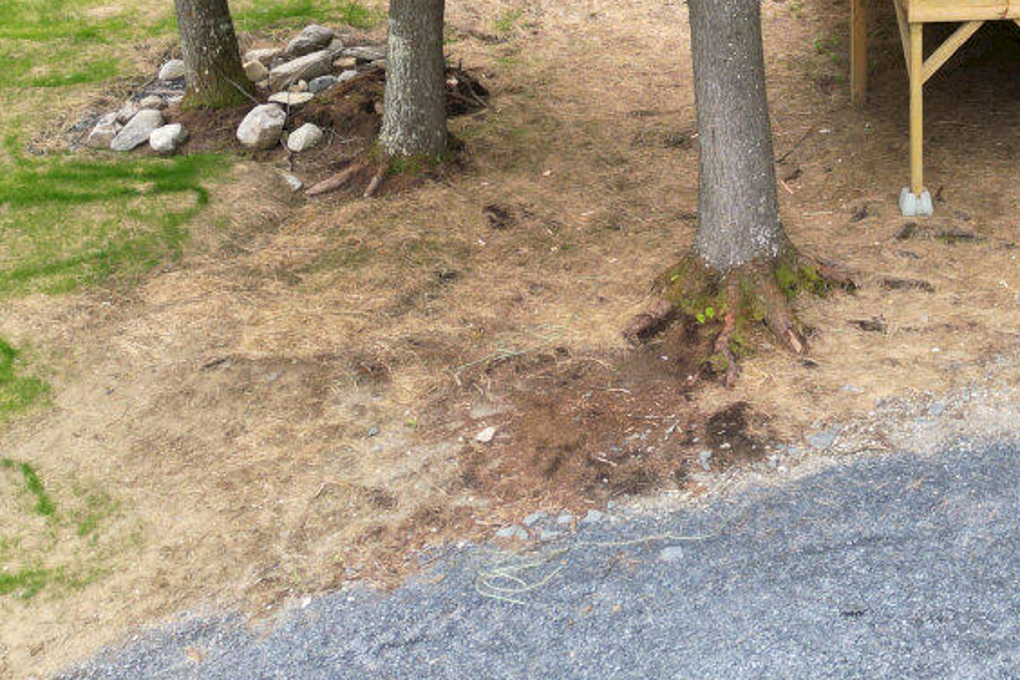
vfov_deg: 21.5
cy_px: -116
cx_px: 956
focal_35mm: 59
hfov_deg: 32.0
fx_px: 1672
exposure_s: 1/320
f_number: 1.7
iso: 100
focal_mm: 6.72
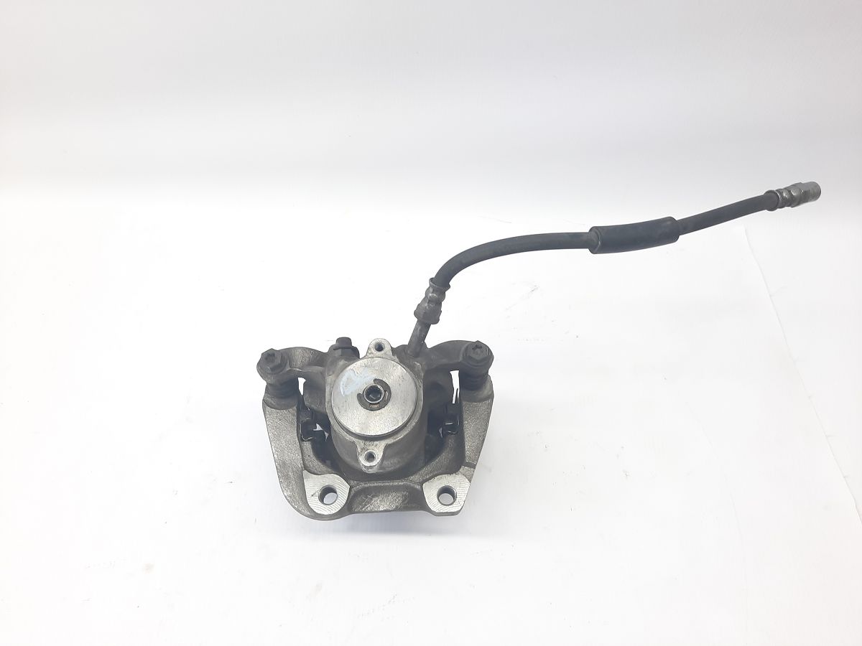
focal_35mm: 25
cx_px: 431
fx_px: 623
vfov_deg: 54.9
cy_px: 323
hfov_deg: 69.4
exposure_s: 1/50
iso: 80
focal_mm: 4.6
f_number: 2
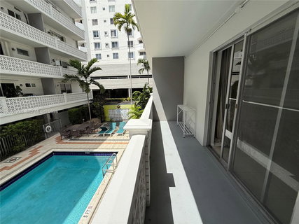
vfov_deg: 85.6
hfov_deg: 102.1
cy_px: 112
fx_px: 121
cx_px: 150
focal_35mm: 14
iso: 50
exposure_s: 1/2410
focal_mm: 2.22
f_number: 2.2
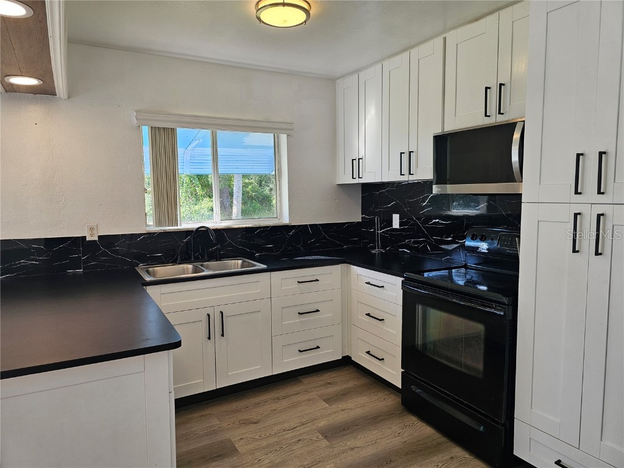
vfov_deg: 58.9
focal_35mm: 23
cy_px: 234
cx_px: 312
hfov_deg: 73.9
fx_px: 415
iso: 50
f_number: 1.7
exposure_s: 1/120
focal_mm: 6.3
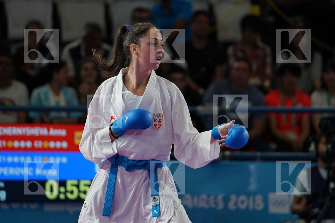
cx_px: 168
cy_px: 112
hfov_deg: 7.2
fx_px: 2661
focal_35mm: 286
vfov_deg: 4.8
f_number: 2.8
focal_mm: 191
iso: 800
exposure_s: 1/1000
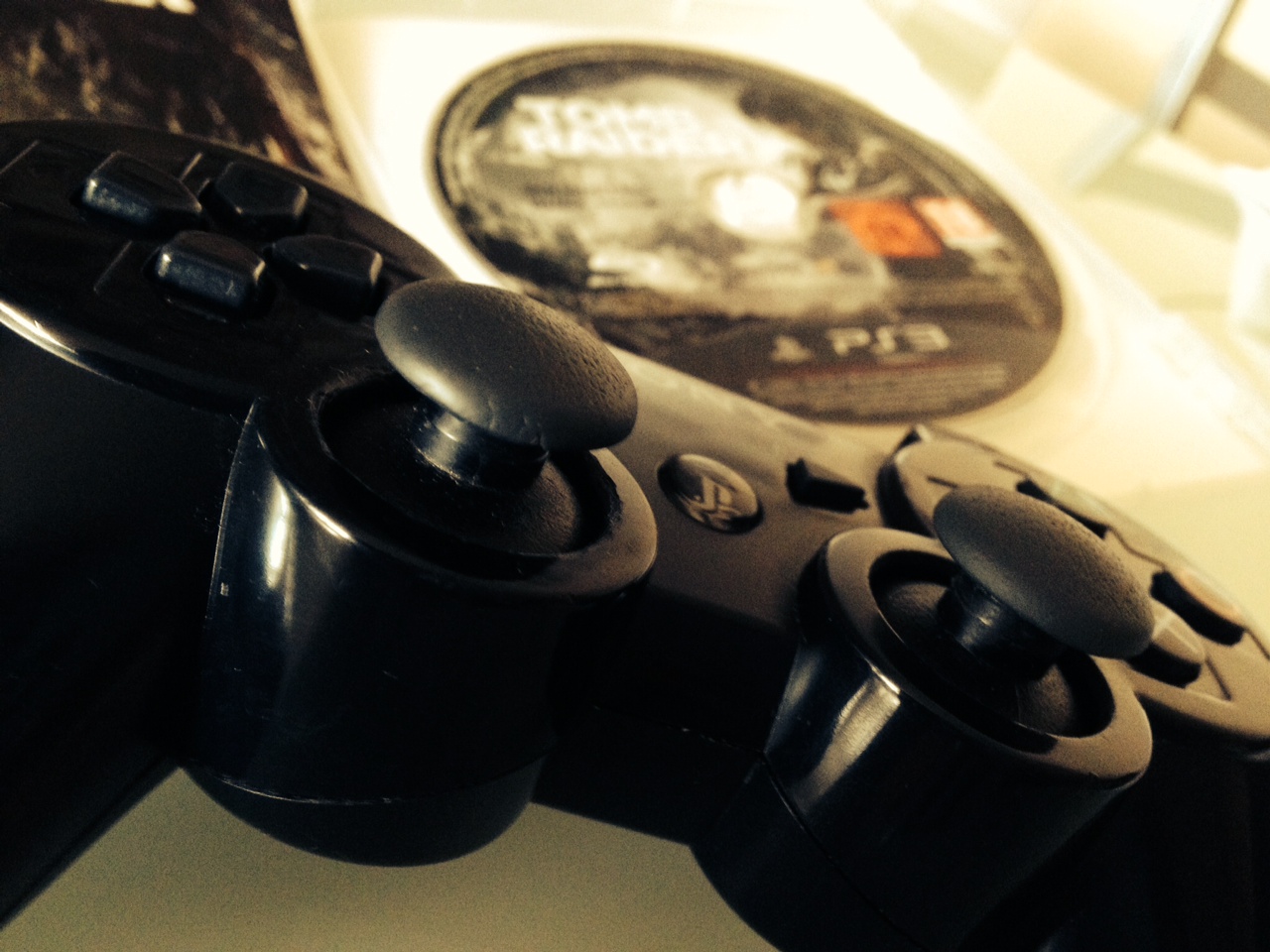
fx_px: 1284
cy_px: 476
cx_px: 635
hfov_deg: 52.6
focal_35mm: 35
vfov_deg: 40.7
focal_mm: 4.28
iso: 400
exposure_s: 1/17
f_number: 2.4
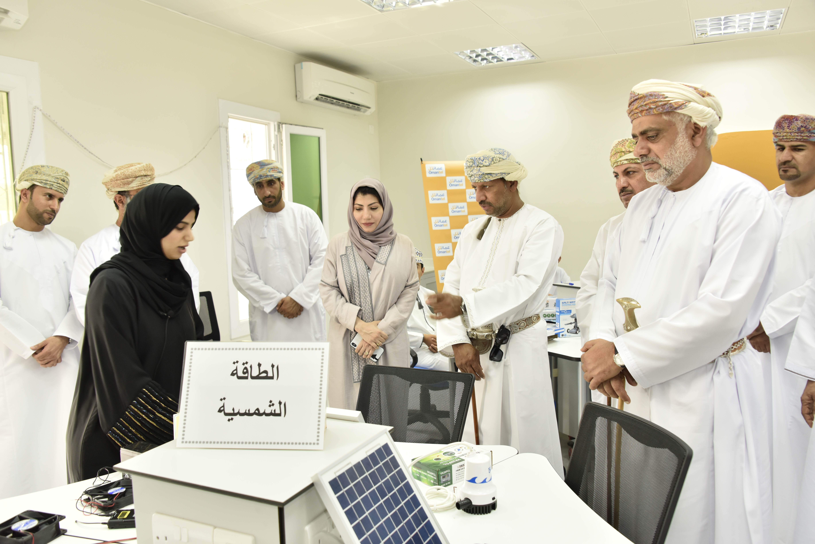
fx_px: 634
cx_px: 408
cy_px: 272
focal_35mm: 28
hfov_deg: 65.5
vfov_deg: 46.4
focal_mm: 28
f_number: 5
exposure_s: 1/80
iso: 800
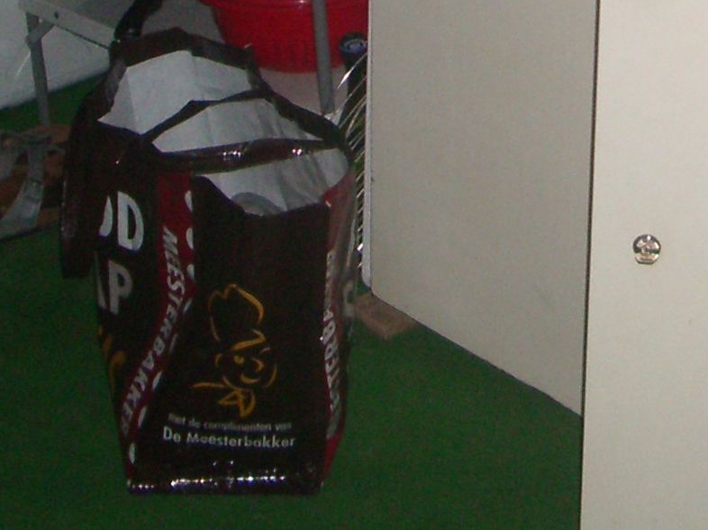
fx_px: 2331
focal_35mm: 114
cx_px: 677
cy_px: -263
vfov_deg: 12.4
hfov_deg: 17.0
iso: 200
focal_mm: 5.8
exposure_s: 1/60
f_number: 2.6
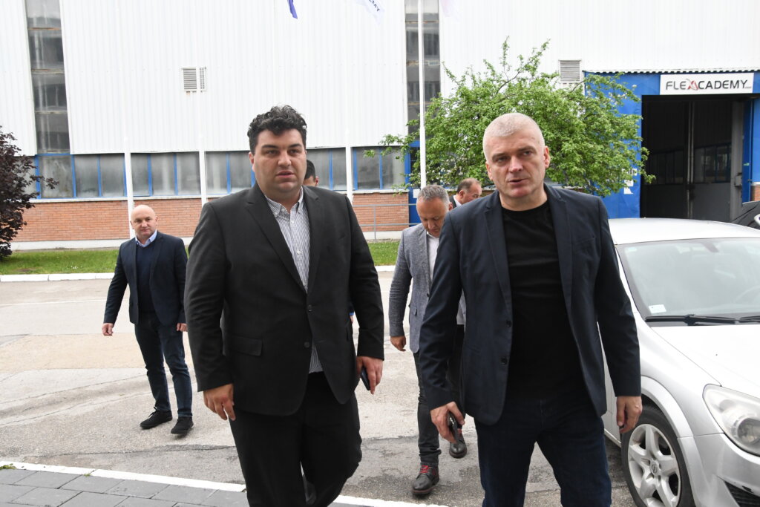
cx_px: 380
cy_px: 254
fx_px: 654
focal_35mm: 31
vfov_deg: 42.3
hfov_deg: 60.3
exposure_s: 1/320
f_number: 9
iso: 2500
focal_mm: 21
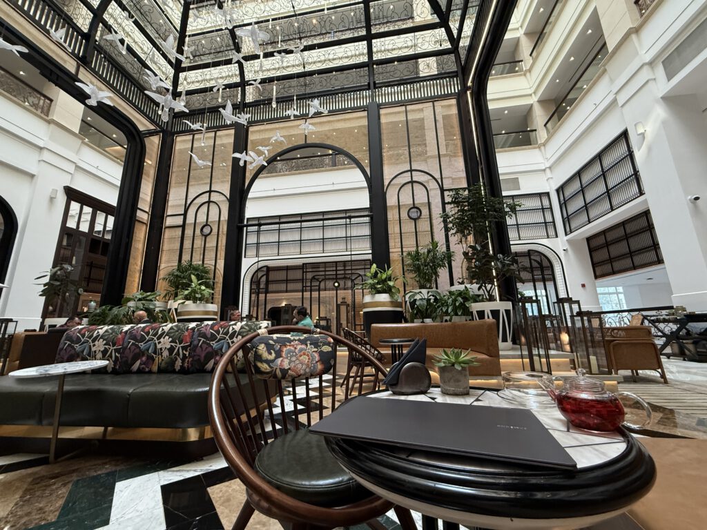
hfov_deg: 102.1
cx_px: 354
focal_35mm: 14
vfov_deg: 85.7
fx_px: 286
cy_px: 265
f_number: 2.2
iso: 320
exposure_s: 1/80
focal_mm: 2.22
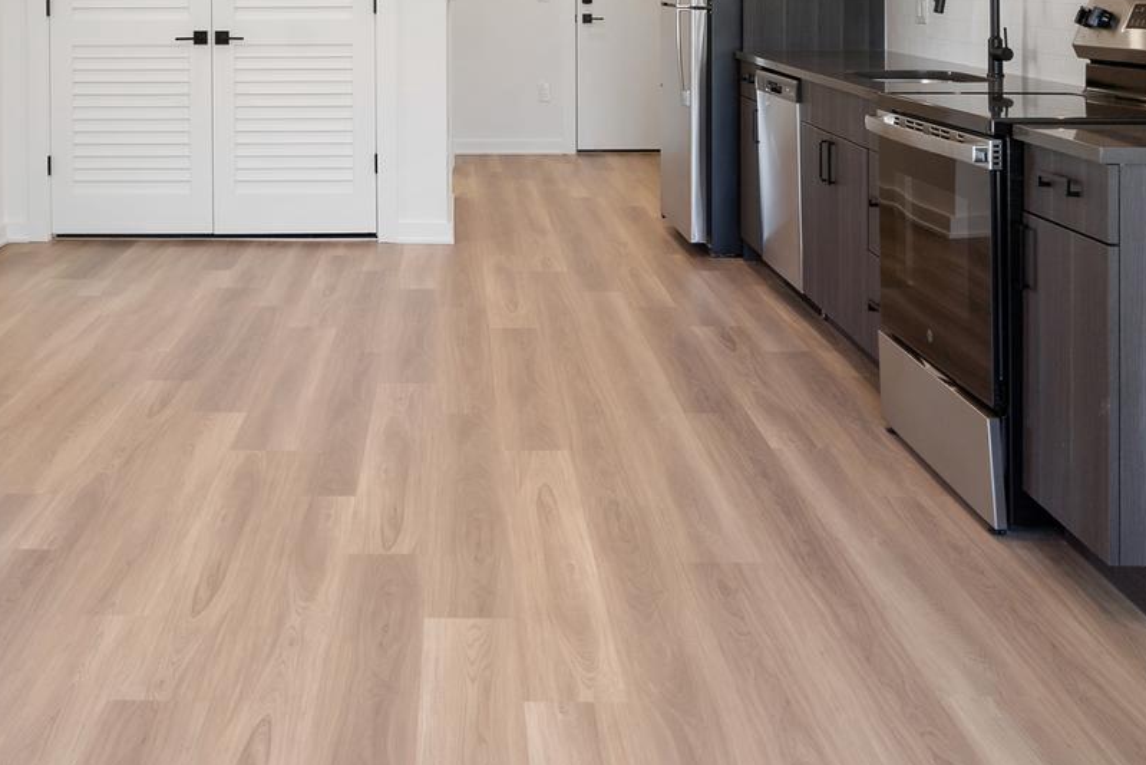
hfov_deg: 47.1
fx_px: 1305
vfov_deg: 30.2
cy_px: -17
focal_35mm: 41
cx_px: 445
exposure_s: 1/5
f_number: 8
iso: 250
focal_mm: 16
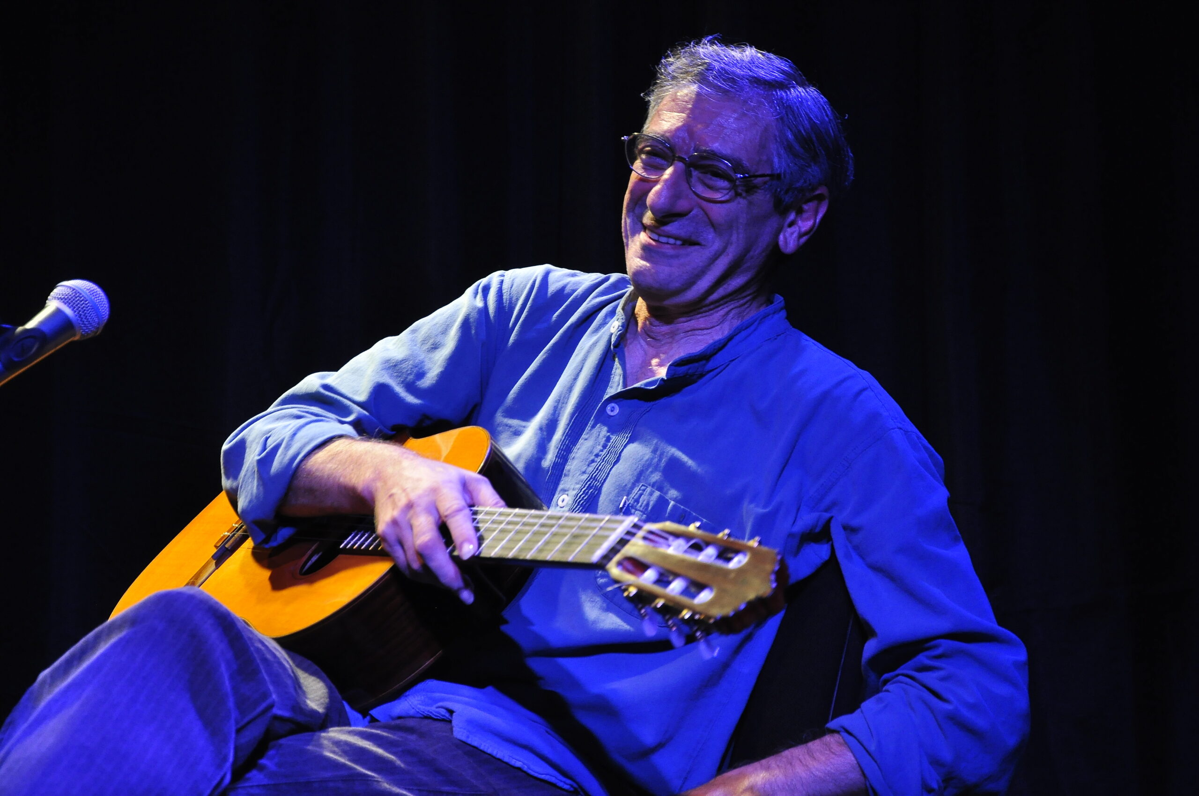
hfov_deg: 19.5
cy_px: 398
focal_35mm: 105
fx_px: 3493
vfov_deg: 13.0
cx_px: 600
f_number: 5.3
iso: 800
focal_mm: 70
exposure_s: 1/40
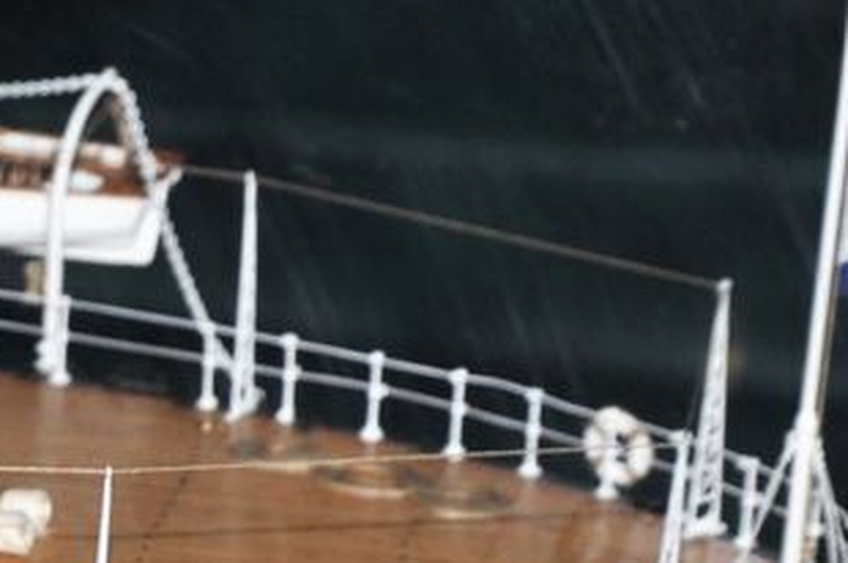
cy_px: 757
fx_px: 7294
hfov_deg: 6.6
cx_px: -369
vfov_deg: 4.4
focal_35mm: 310
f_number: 8
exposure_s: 1/125
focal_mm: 50
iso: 320
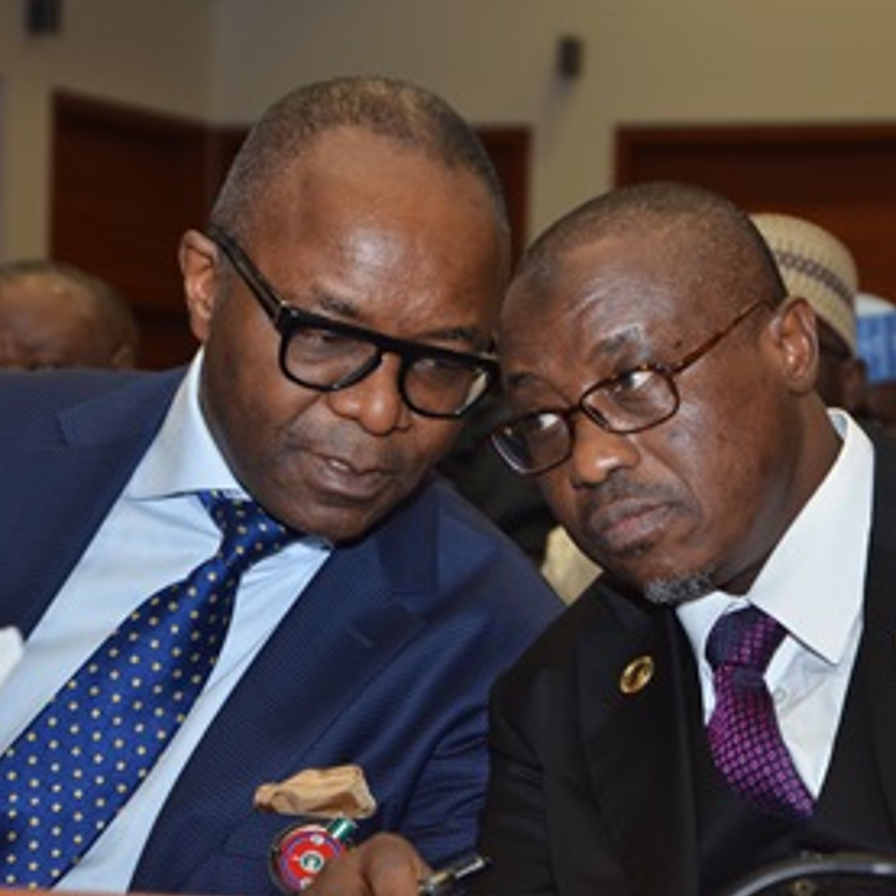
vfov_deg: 12.1
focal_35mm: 144
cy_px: 419
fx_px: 4217
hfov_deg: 12.1
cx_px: 495
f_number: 6.3
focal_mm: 70
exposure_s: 1/60
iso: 640
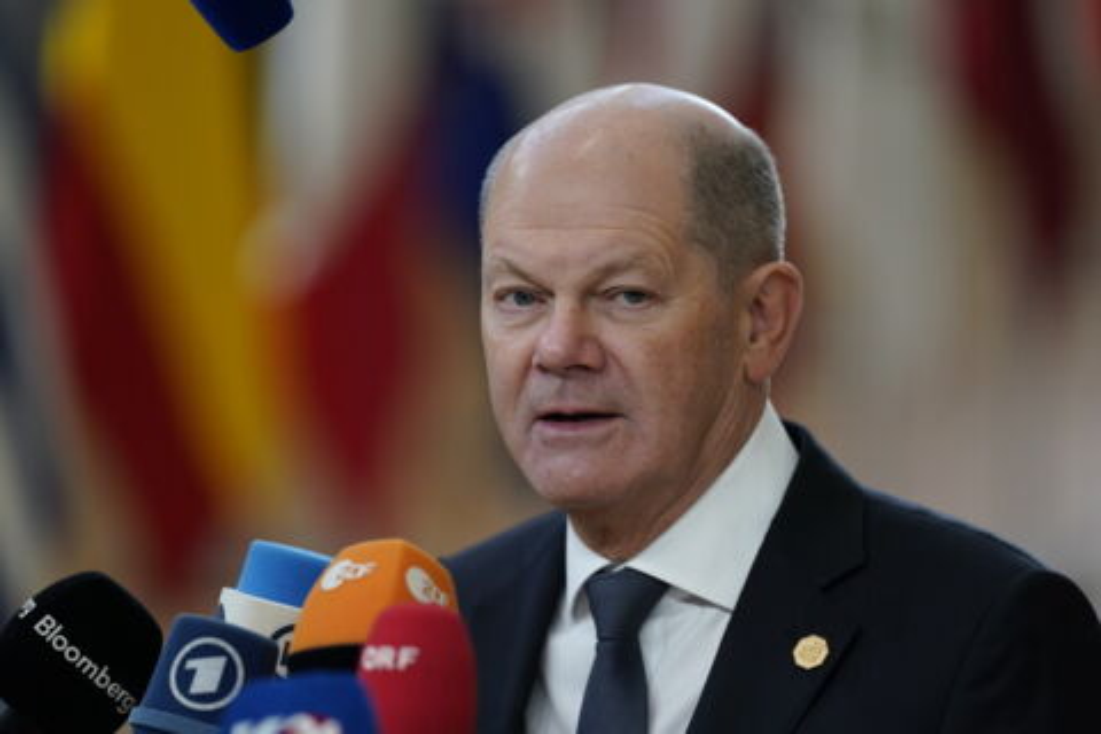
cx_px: 550
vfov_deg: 4.6
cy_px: 367
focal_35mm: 300
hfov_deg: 6.9
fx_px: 9174
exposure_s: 1/400
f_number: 3.2
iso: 2000
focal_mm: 300
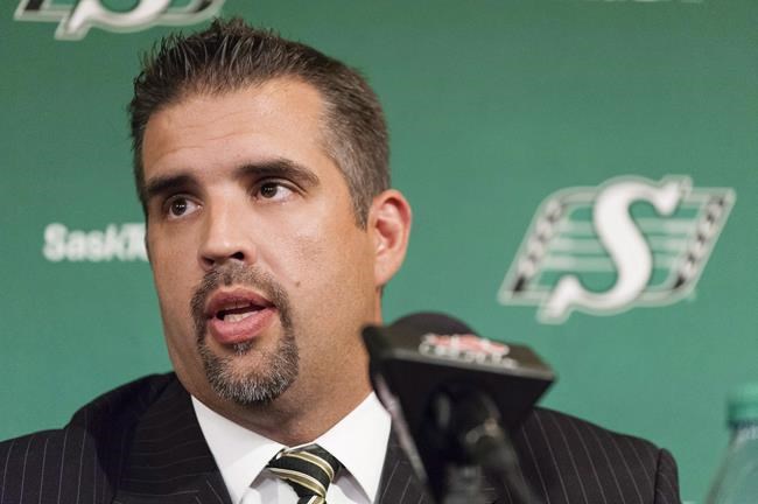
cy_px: 252
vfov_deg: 9.1
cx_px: 379
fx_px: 3155
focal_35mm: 150
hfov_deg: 13.7
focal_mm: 150
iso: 6400
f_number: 4
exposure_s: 1/250
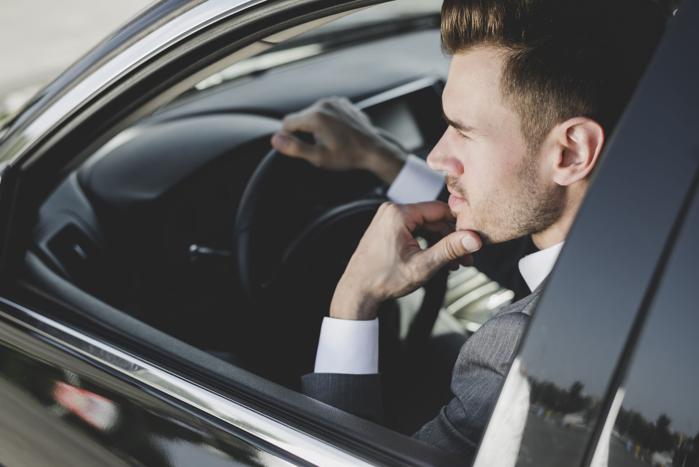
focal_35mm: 50
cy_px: 234
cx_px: 350
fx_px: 971
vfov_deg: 27.0
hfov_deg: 39.6
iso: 100
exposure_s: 1/400
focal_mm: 50
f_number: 3.2
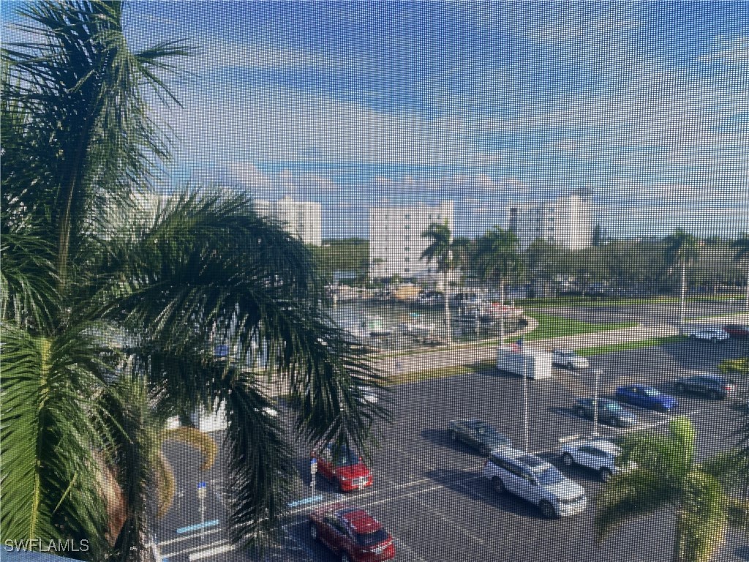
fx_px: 563
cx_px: 374
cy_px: 281
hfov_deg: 67.3
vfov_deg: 53.1
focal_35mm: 26
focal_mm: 4.25
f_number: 1.8
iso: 32
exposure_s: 1/1258
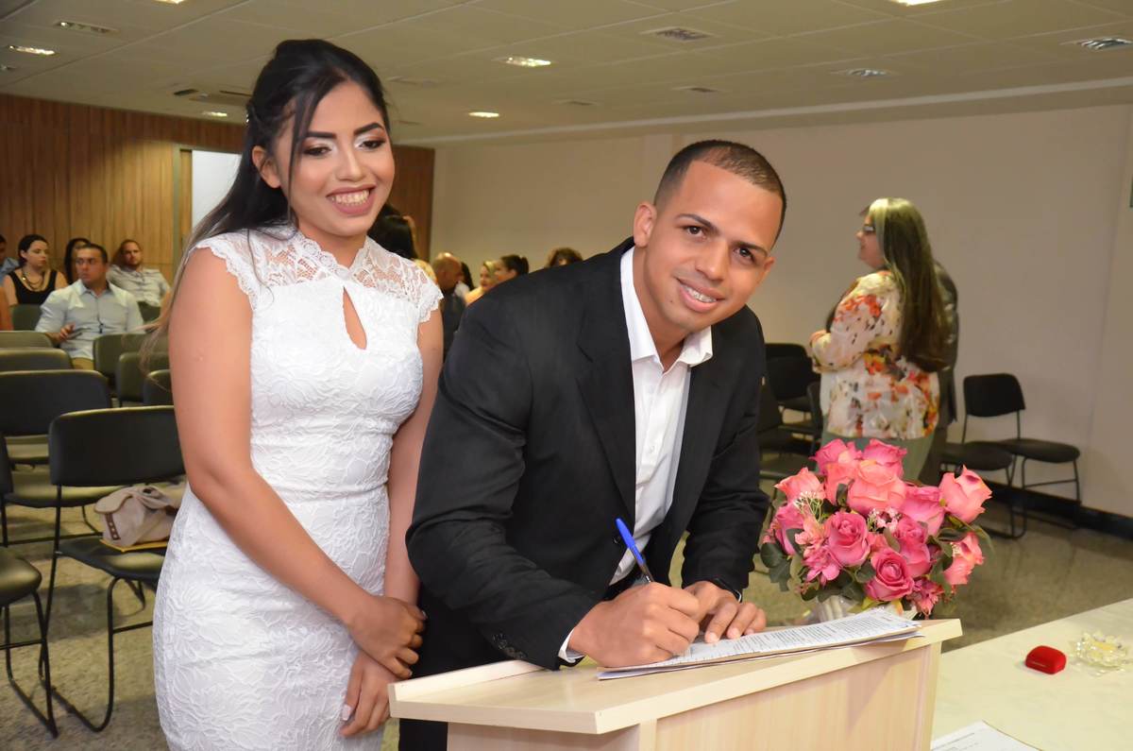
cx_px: 566
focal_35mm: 36
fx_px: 1131
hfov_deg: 53.2
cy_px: 376
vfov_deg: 36.7
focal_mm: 24
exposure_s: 1/60
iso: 3200
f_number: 4
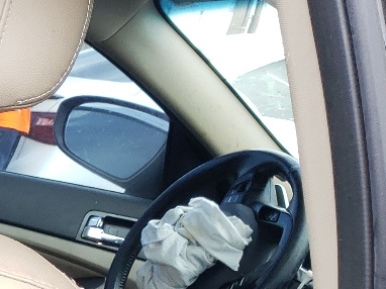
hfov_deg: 14.9
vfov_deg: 12.8
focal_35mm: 109
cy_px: 453
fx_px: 1215
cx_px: -373
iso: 50
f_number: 1.5
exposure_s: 1/312
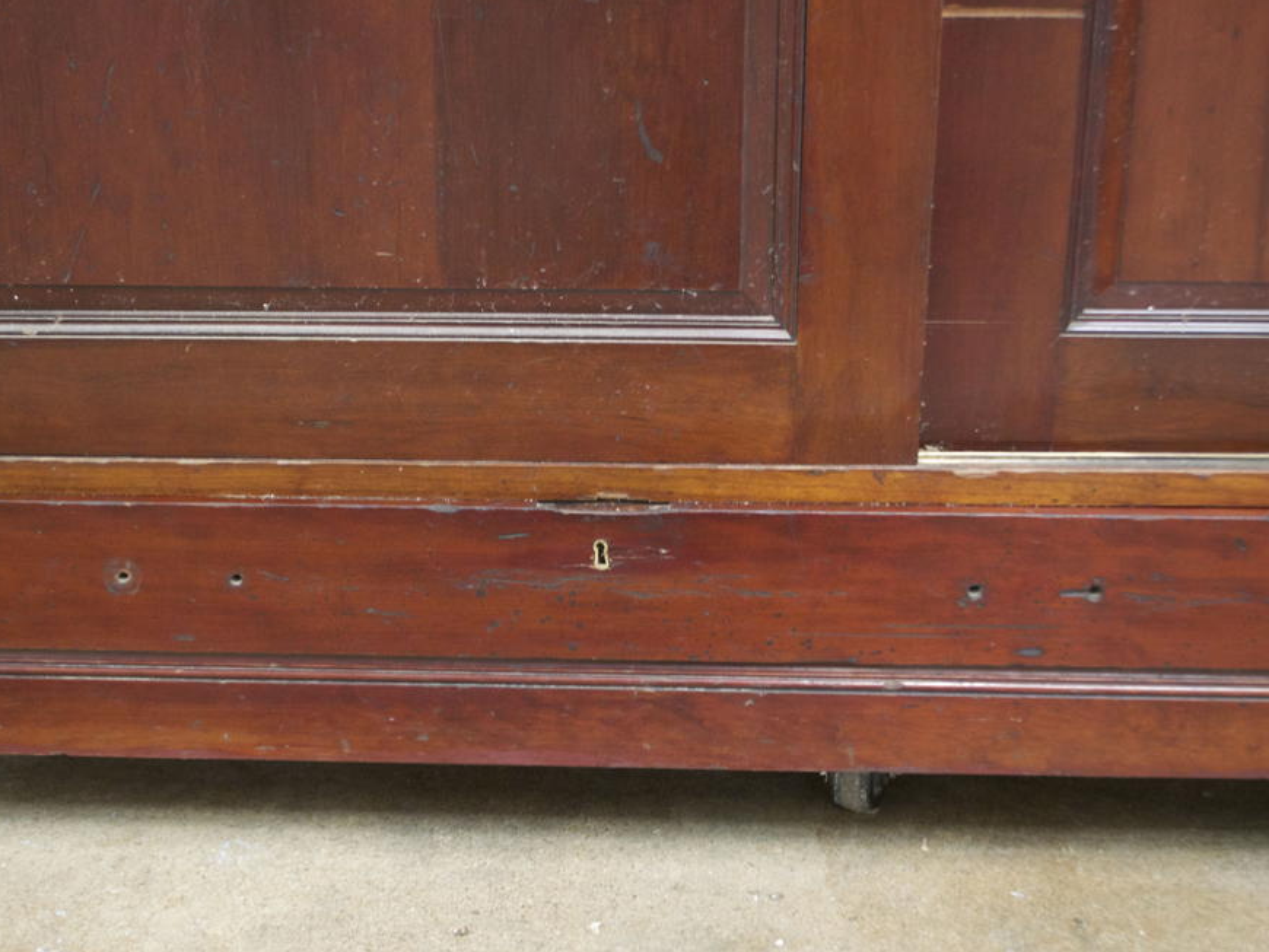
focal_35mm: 53
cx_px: 598
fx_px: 1943
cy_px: 470
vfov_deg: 27.5
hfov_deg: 36.2
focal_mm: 32
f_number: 4.8
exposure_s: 1/13
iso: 3200
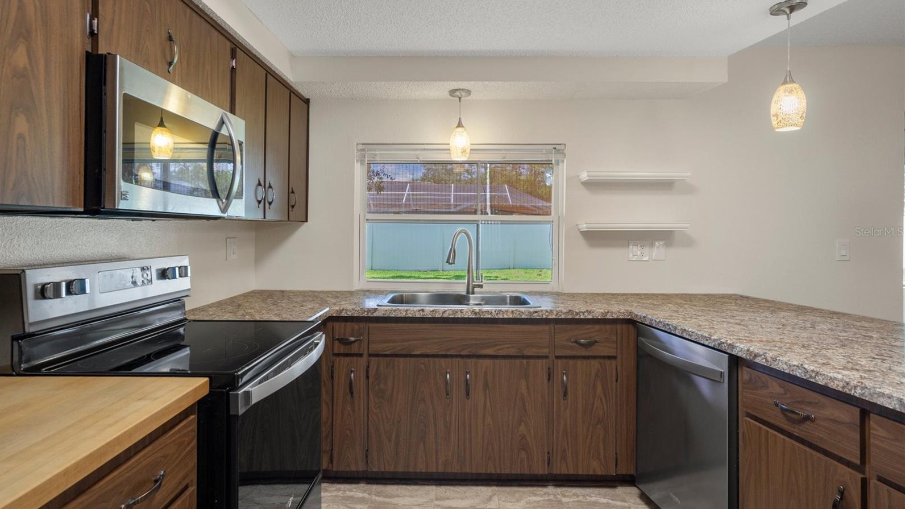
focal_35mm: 20
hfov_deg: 86.6
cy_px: 231
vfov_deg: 55.8
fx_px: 480
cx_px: 451
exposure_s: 1.3
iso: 400
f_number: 8
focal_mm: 19
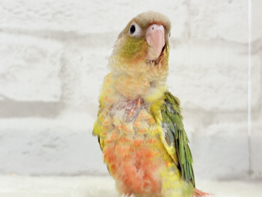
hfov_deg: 36.8
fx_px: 394
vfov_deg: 28.0
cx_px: 131
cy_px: 98
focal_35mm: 52
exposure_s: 1/50
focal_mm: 5.96
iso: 40
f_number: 1.6
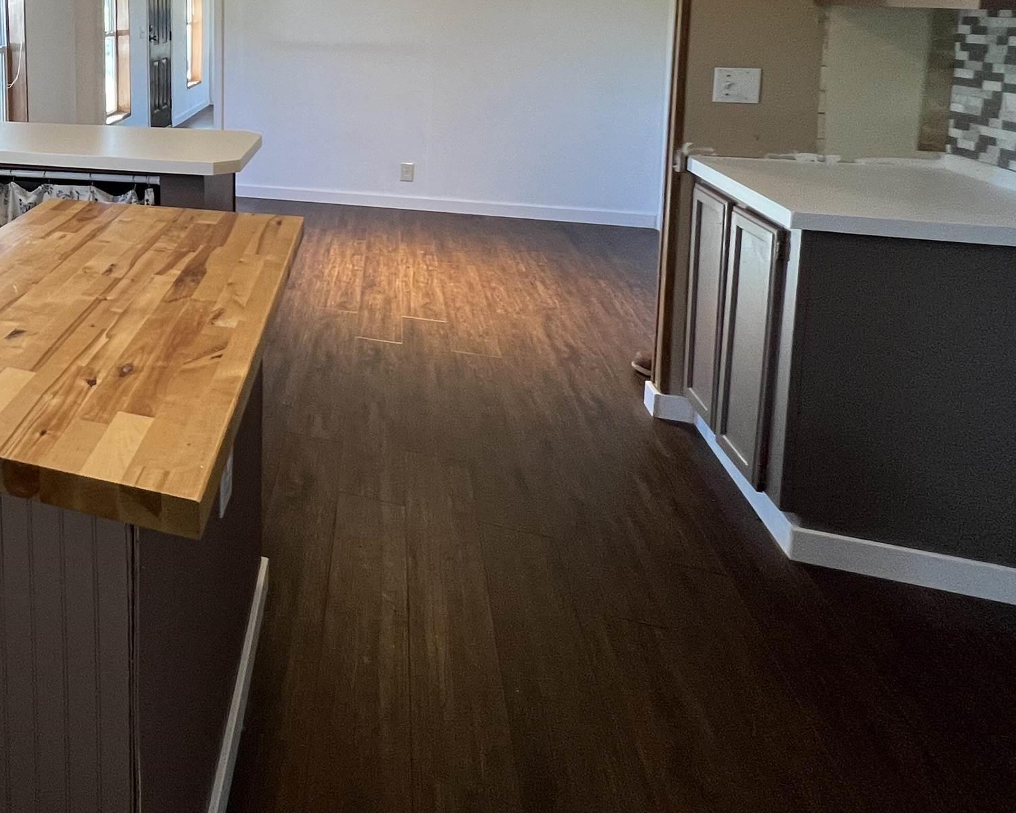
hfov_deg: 52.4
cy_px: 90
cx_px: -1
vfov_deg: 49.3
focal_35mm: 26
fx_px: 782
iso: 250
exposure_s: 1/120
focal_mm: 1.57
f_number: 1.8
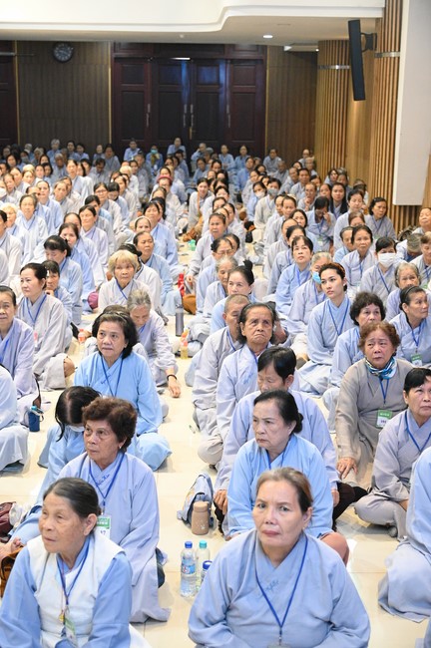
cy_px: 324
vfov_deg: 38.2
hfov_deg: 25.9
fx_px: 936
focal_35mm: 52
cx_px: 216
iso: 10000
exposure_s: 1/160
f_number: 4
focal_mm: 52
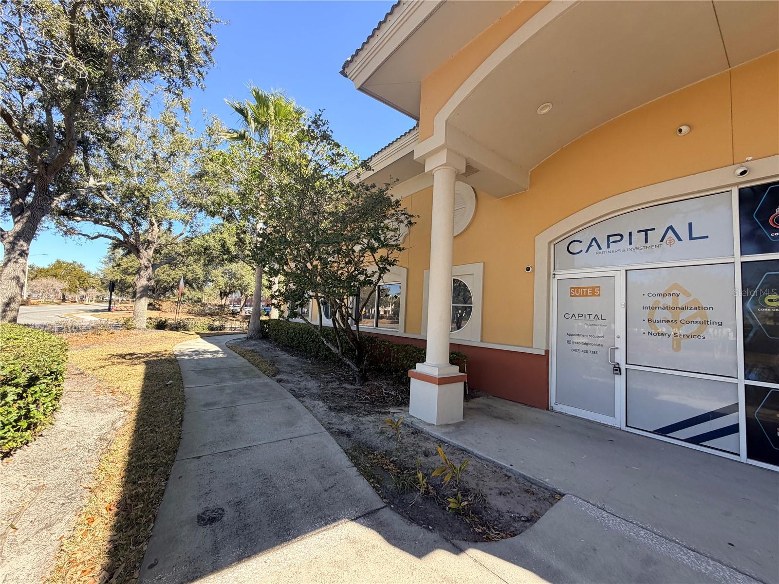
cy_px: 292
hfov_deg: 102.1
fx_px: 315
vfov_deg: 85.7
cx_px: 390
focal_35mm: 14
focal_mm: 2.22
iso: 64
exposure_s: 1/439
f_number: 2.2
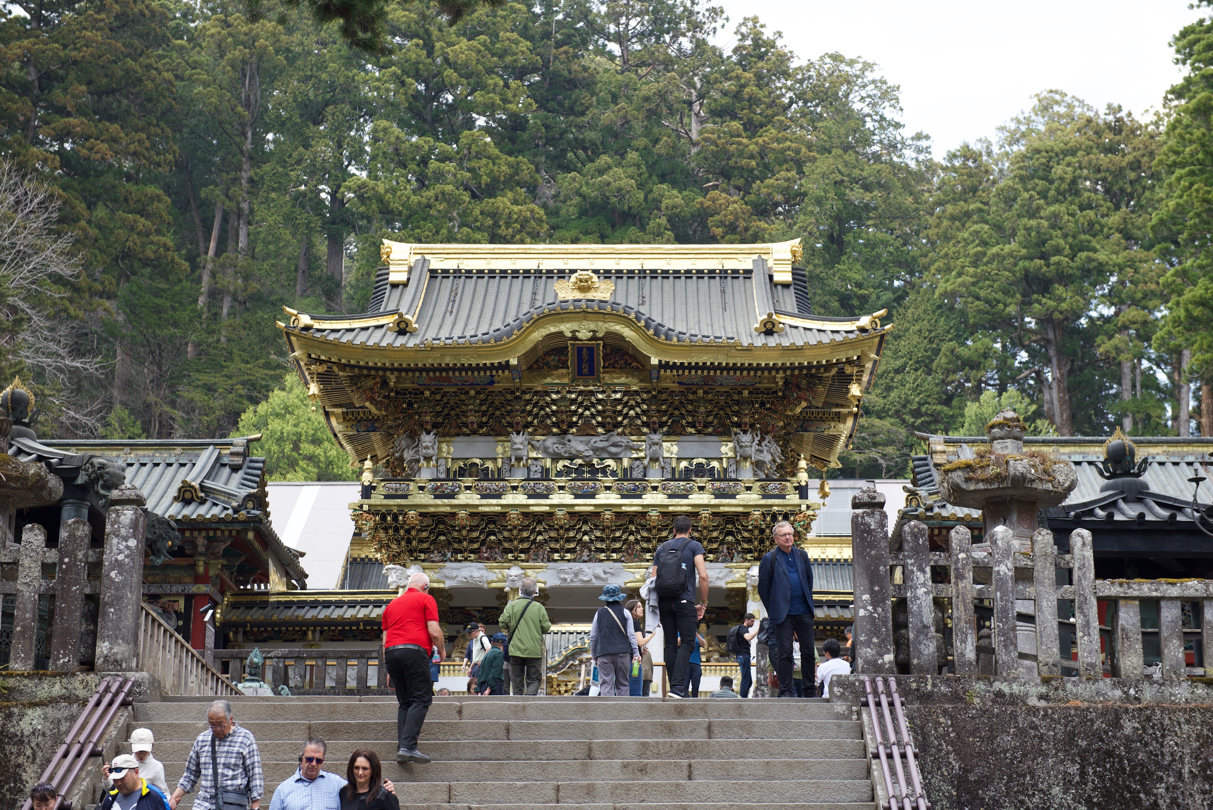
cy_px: 405
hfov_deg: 32.4
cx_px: 606
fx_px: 2090
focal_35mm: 62
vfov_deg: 21.9
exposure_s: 1/320
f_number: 4.5
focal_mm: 62
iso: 250
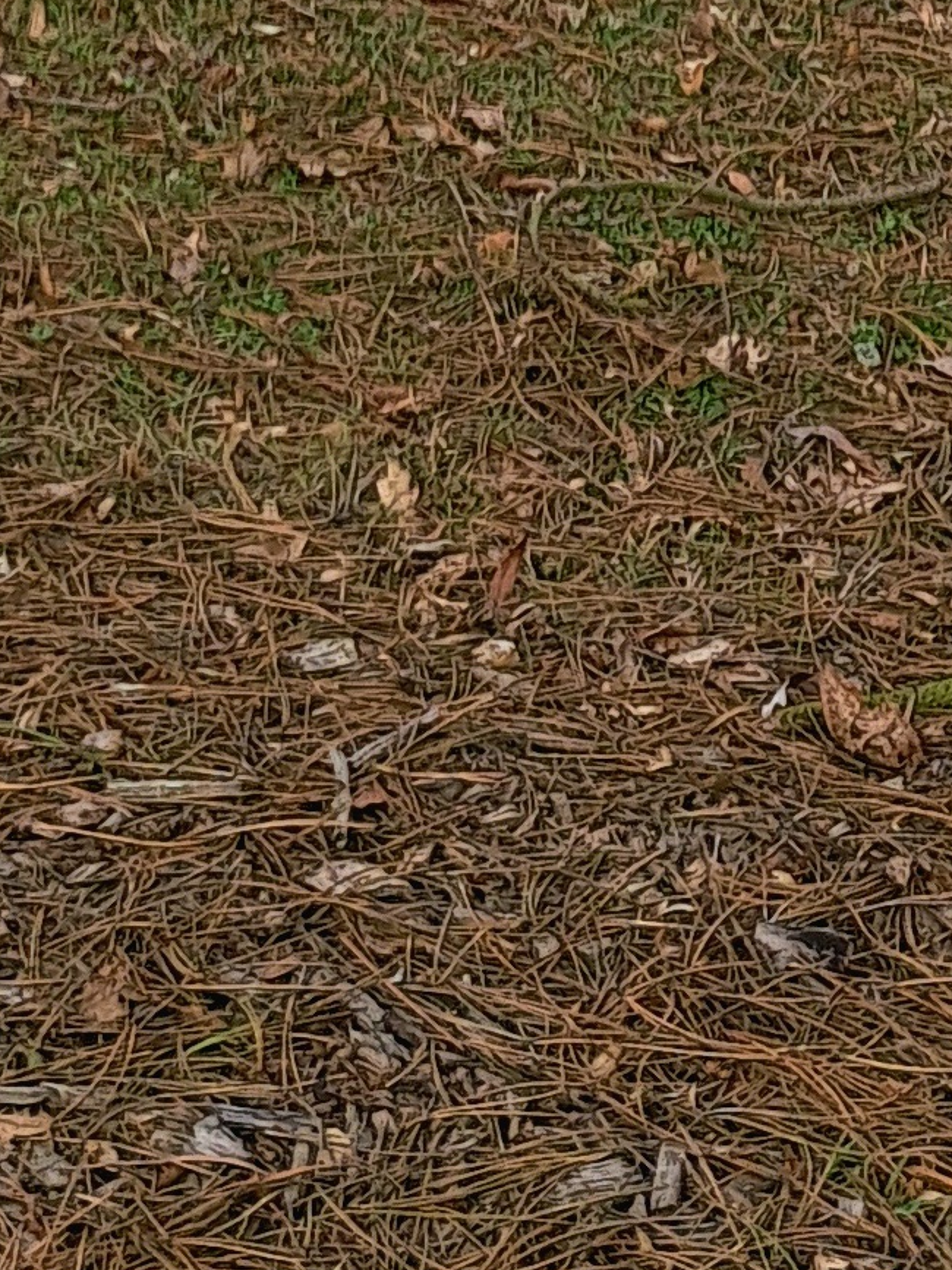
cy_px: -1746
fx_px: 4695
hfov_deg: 11.5
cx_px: 217
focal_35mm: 128
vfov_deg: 12.3
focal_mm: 5.23
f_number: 1.8
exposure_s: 1/588
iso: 50
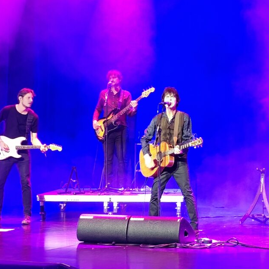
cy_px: 108
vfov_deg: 15.8
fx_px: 967
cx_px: 218
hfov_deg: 15.7
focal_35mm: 110
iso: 1250
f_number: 1.65
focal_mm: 6.19
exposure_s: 1/33.3
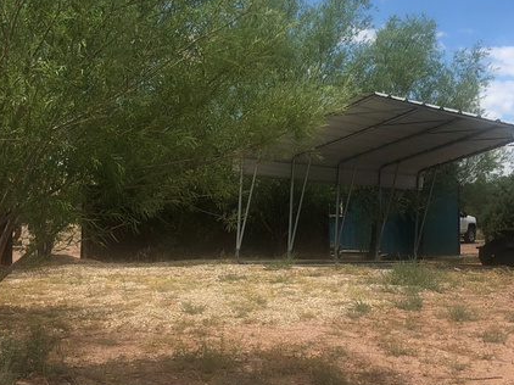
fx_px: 1009
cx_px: 262
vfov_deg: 21.6
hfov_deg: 28.6
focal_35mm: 68
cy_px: 184
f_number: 1.8
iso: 20
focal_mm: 3.99
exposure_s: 1/1946
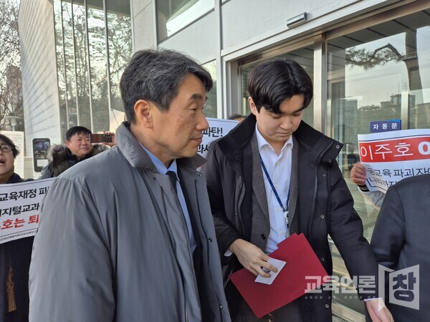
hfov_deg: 73.9
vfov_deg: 58.9
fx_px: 286
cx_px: 215
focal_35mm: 23
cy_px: 161
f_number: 1.8
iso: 25
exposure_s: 1/363
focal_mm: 5.4
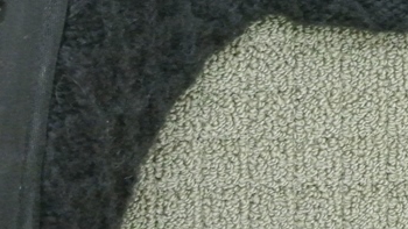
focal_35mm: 96
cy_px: 15
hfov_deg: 20.8
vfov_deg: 12.5
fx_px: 1039
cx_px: 483
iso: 3200
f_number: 3.8
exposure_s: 1/30
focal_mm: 12.2
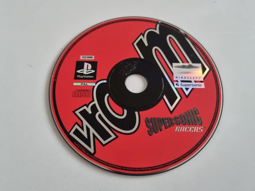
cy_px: 96
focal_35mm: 26
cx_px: 128
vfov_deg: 53.1
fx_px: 192
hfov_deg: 67.3
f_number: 1.8
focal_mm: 5.4
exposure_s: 1/25
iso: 500
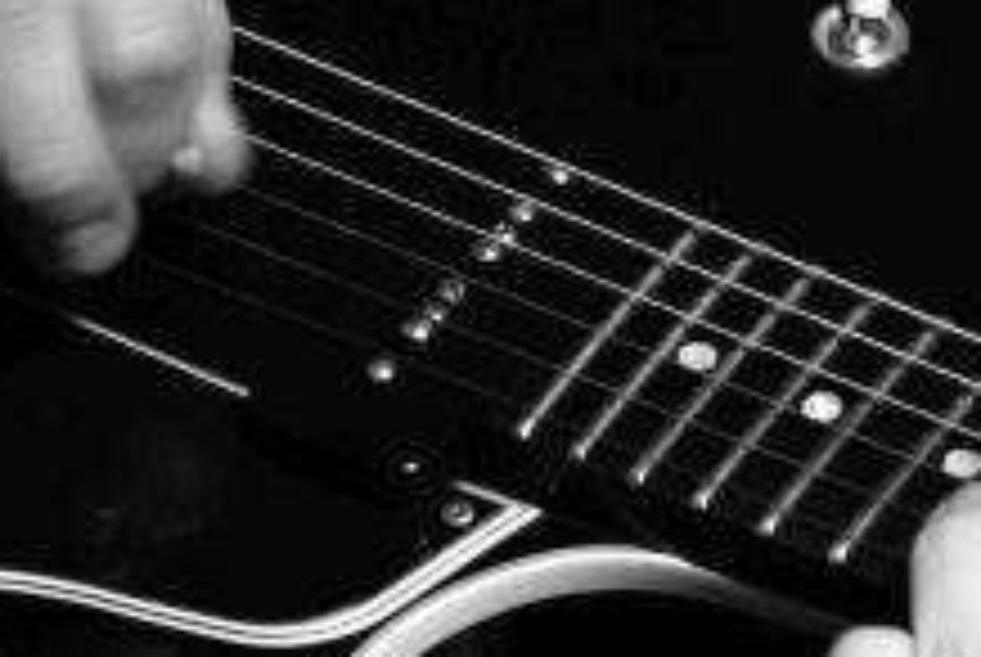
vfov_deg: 1.5
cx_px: 1840
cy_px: -234
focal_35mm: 920
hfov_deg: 2.2
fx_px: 25103
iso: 8000
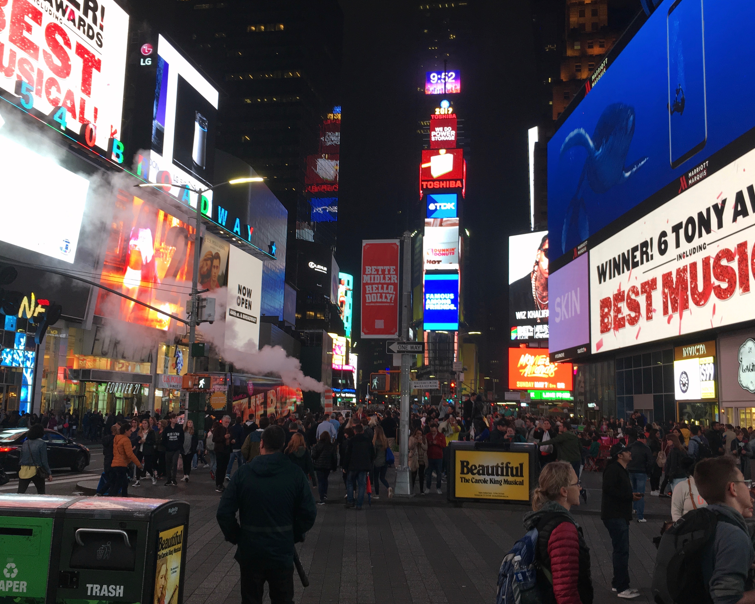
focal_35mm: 35
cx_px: 402
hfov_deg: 51.5
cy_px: 289
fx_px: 782
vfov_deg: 42.2
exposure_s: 1/120
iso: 40
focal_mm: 4.15
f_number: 2.2
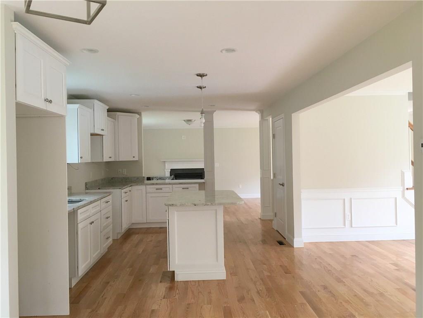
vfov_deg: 48.2
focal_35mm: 29
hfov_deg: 61.7
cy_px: 159
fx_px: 354
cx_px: 212
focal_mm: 4.15
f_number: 2.2
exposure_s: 1/30
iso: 100
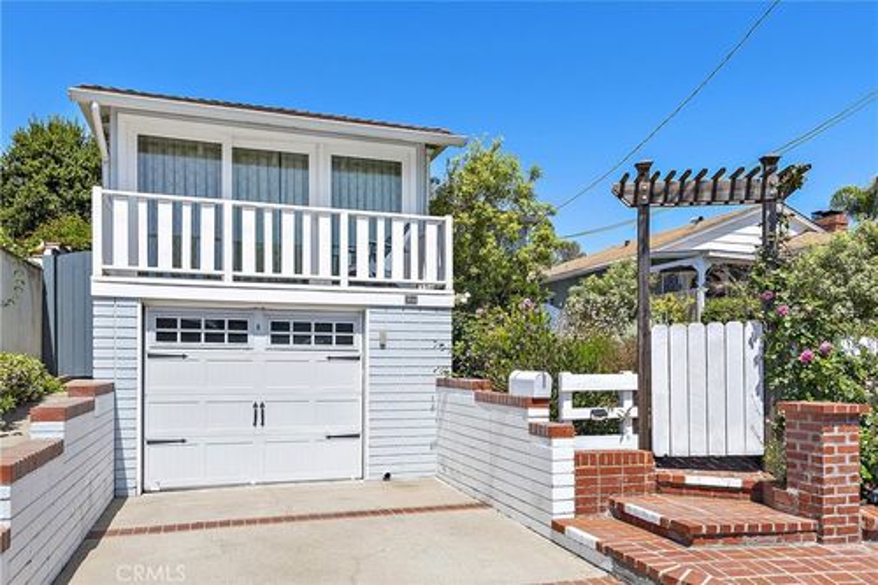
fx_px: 341
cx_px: 439
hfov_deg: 104.3
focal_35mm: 14
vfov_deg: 81.2
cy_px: 292
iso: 160
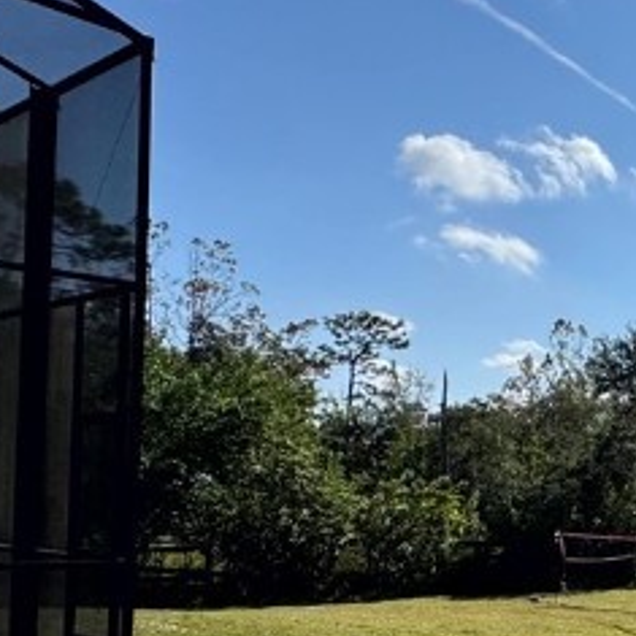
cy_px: 509
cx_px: 1042
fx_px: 1122
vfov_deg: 30.8
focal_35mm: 54
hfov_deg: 23.0
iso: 40
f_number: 2.2
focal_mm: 2.22
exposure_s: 1/3717
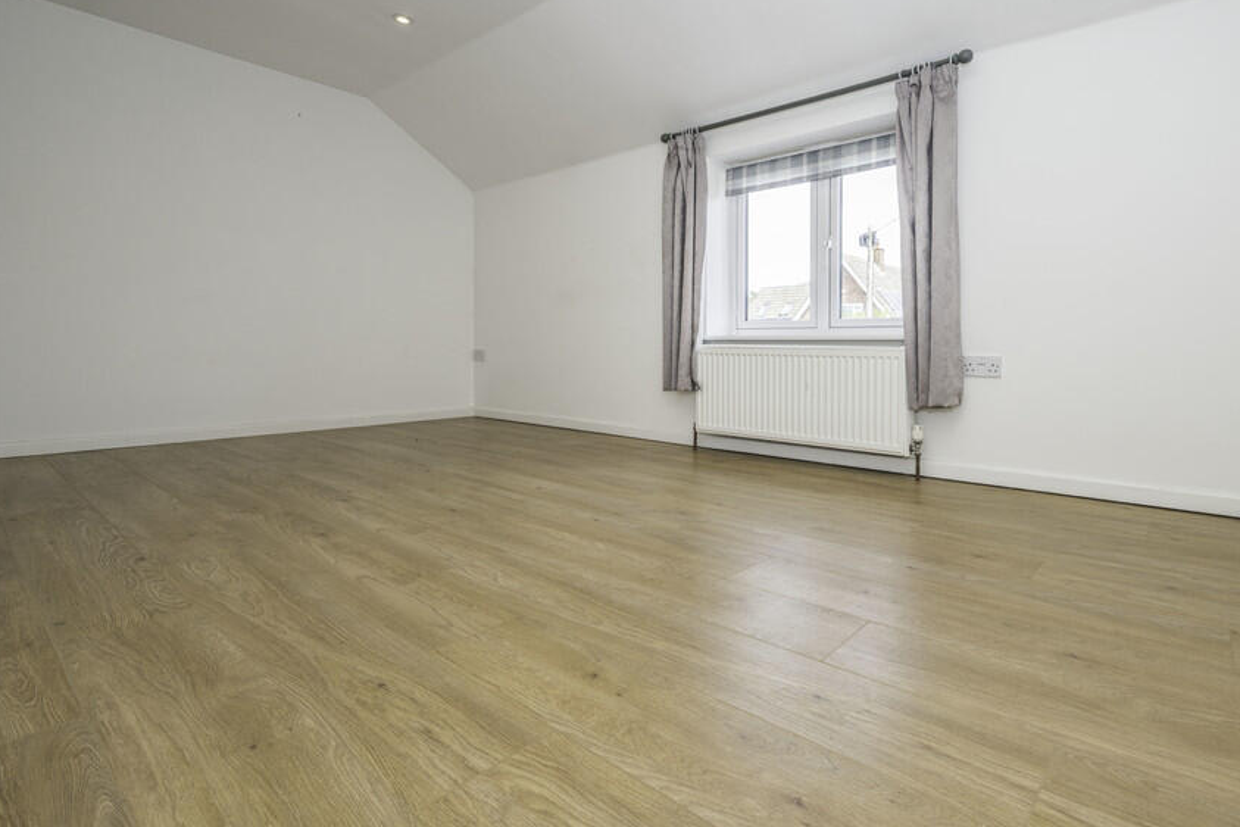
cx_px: 747
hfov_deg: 92.0
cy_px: 400
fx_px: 586
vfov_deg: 70.4
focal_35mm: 17
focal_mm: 14
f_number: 7.1
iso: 320
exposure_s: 1/125
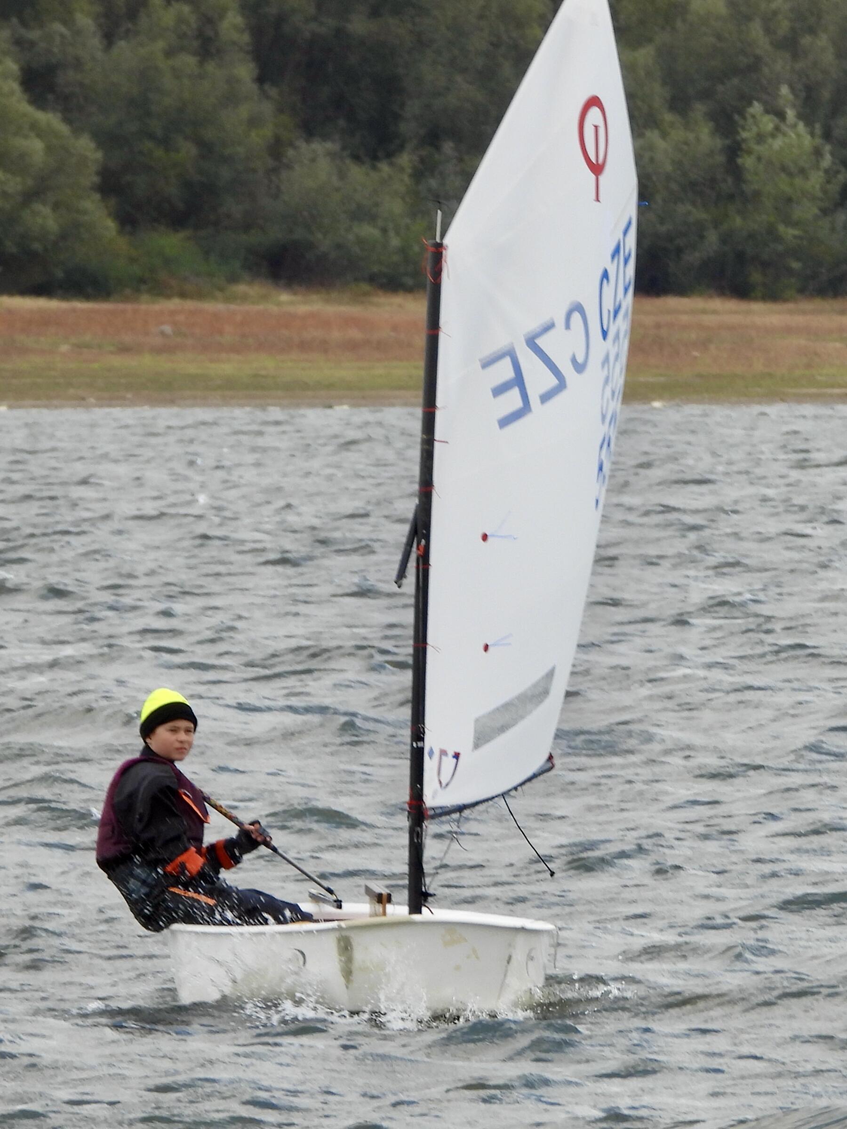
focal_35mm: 467
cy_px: 564
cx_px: 424
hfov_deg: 3.2
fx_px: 15236
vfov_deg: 4.2
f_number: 5
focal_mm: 83.9
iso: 100
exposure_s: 1/250
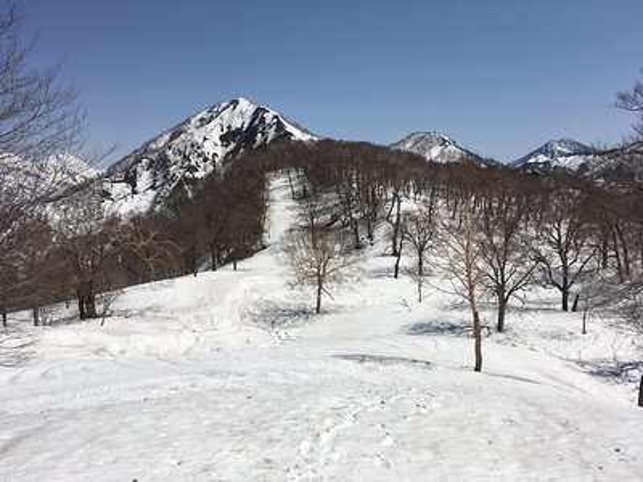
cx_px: 322
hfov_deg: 61.7
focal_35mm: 29
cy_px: 241
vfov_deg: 48.2
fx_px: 539
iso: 25
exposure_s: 1/4525
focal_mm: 4.15
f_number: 2.2
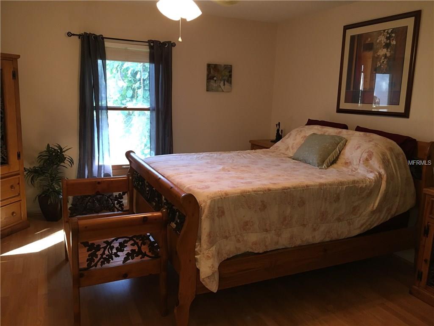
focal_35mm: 29
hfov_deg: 61.7
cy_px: 163
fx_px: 364
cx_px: 217
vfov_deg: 48.2
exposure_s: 1/30
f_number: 2.2
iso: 100
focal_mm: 4.15
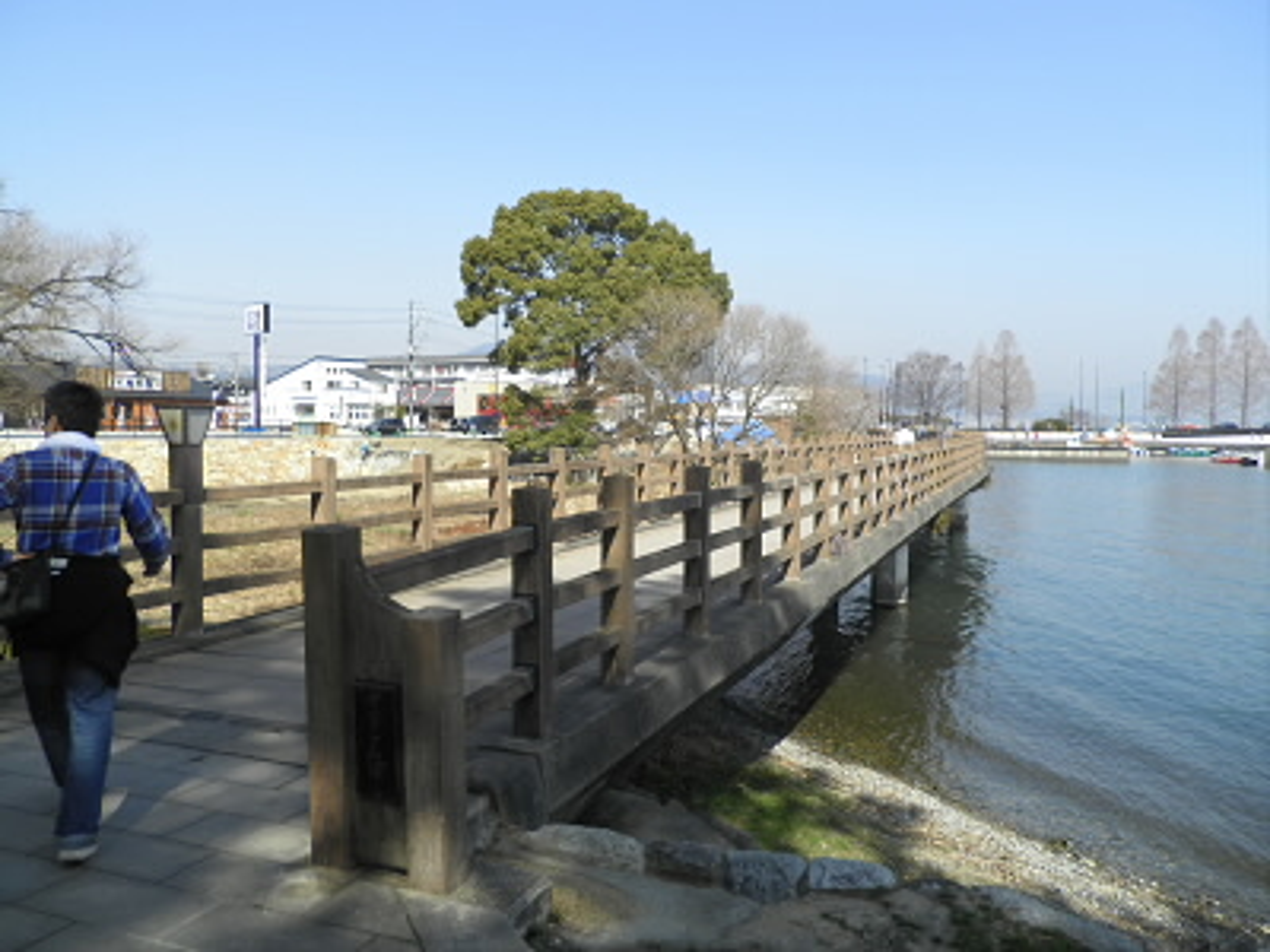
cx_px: 635
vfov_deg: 51.4
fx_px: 991
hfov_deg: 65.3
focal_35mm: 27
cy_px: 476
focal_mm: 4.9
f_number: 8
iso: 64
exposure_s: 1/100
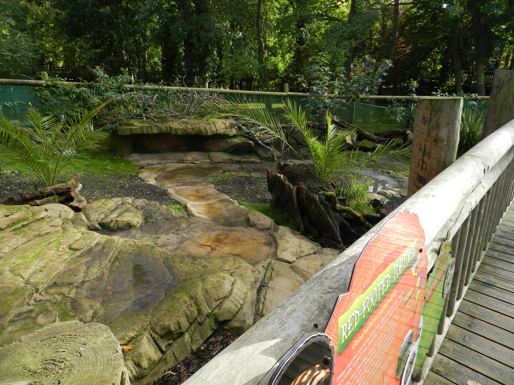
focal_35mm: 23
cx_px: 257
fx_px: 342
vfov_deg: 58.9
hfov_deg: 73.9
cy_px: 192
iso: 160
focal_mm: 4
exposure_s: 1/320
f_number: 3.4
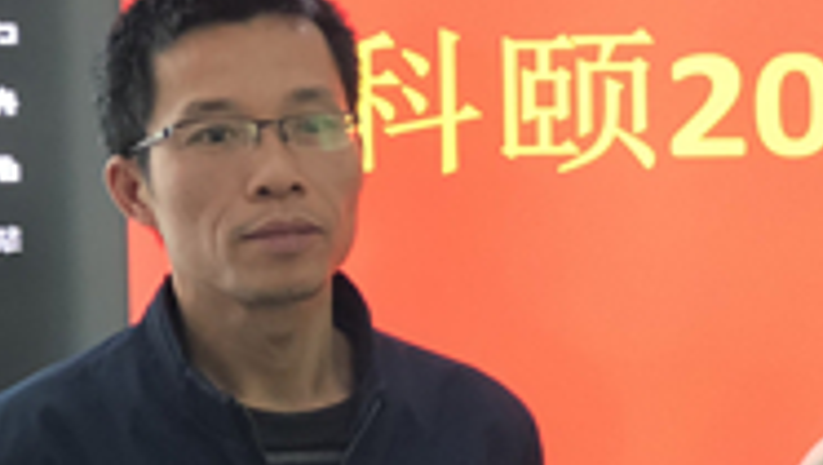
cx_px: 1009
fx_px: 3648
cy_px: 423
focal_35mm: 167
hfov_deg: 12.5
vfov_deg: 7.3
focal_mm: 6.6
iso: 320
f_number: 2.8
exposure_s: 1/50
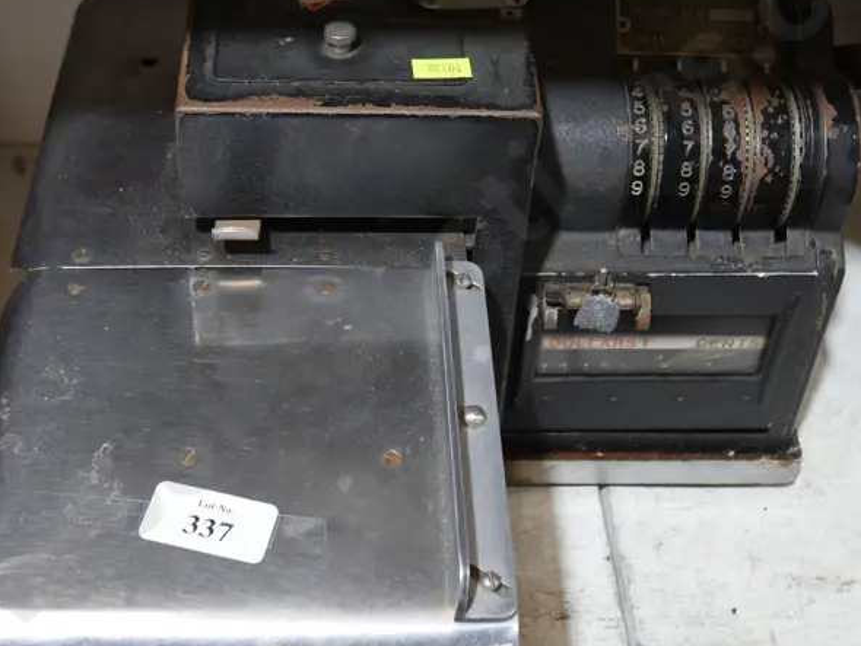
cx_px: 419
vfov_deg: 24.8
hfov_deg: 32.7
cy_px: 285
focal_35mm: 59
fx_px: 1468
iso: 640
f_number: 4
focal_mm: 17
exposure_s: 1/60
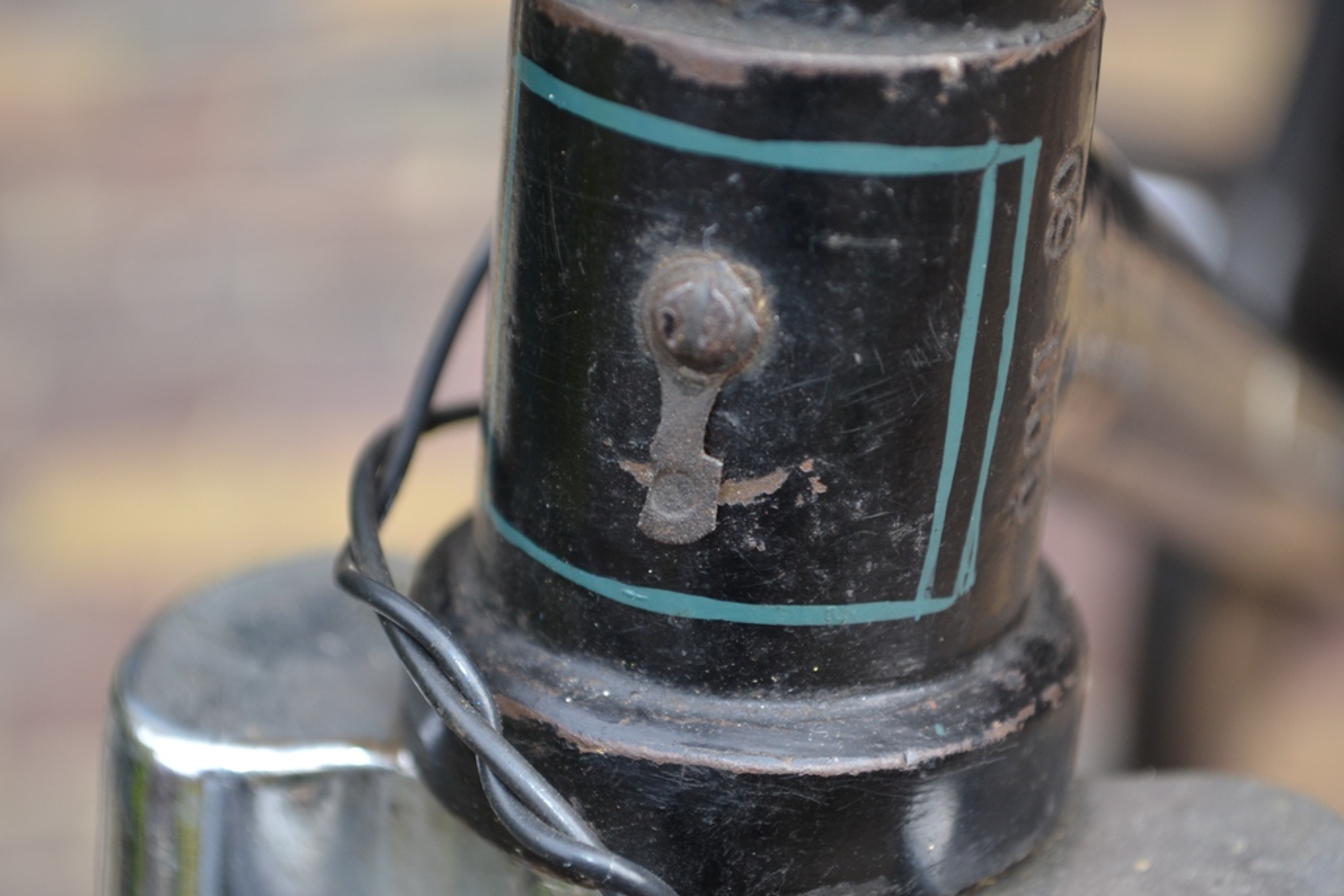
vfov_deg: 16.6
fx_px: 3080
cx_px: 672
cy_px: 448
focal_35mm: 82
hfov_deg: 24.6
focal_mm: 55
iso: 400
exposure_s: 1/100
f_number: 5.6
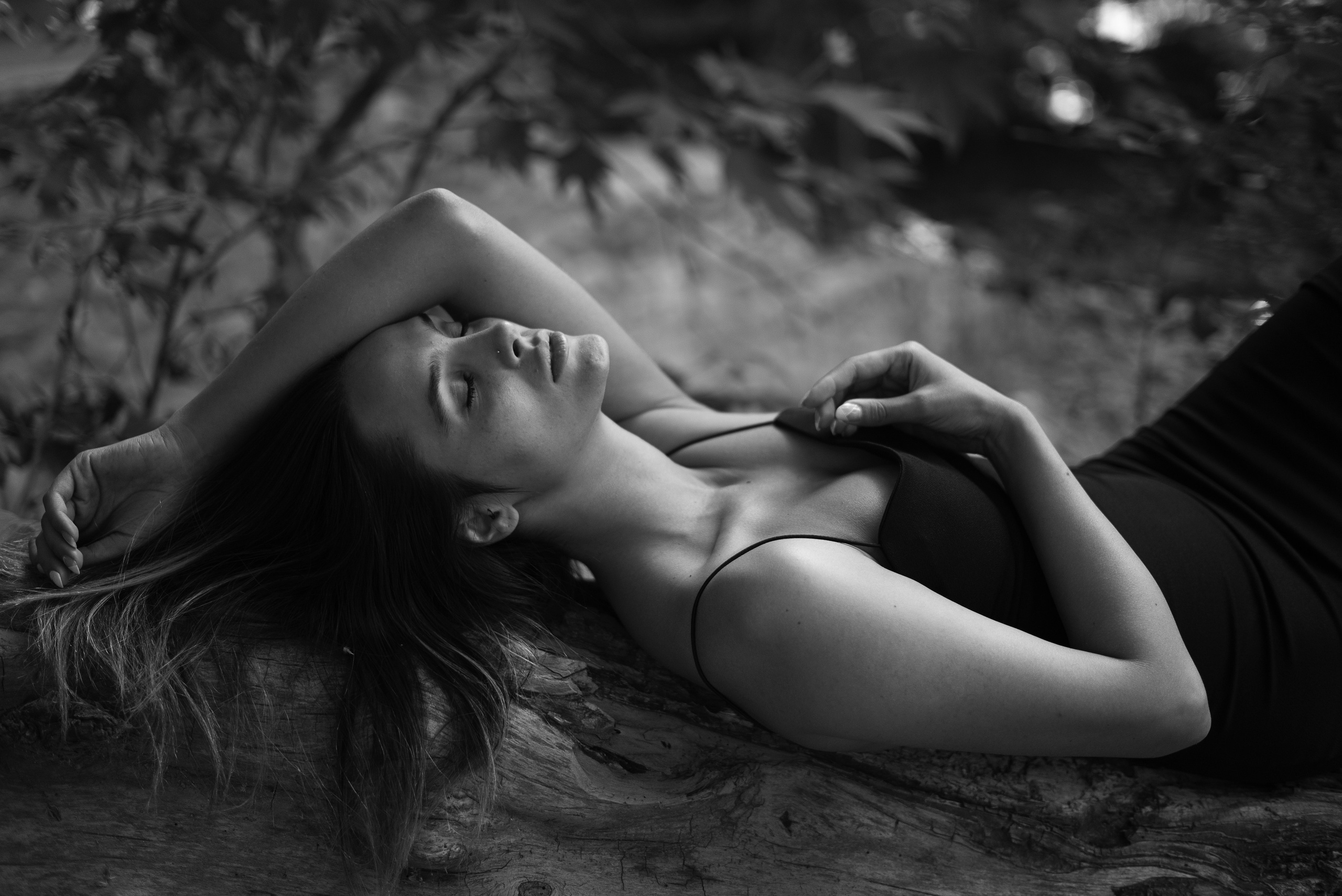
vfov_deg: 27.0
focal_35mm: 50
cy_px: 448
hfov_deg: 39.6
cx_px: 671
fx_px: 1864
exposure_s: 1/500
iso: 500
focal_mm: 50
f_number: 1.8
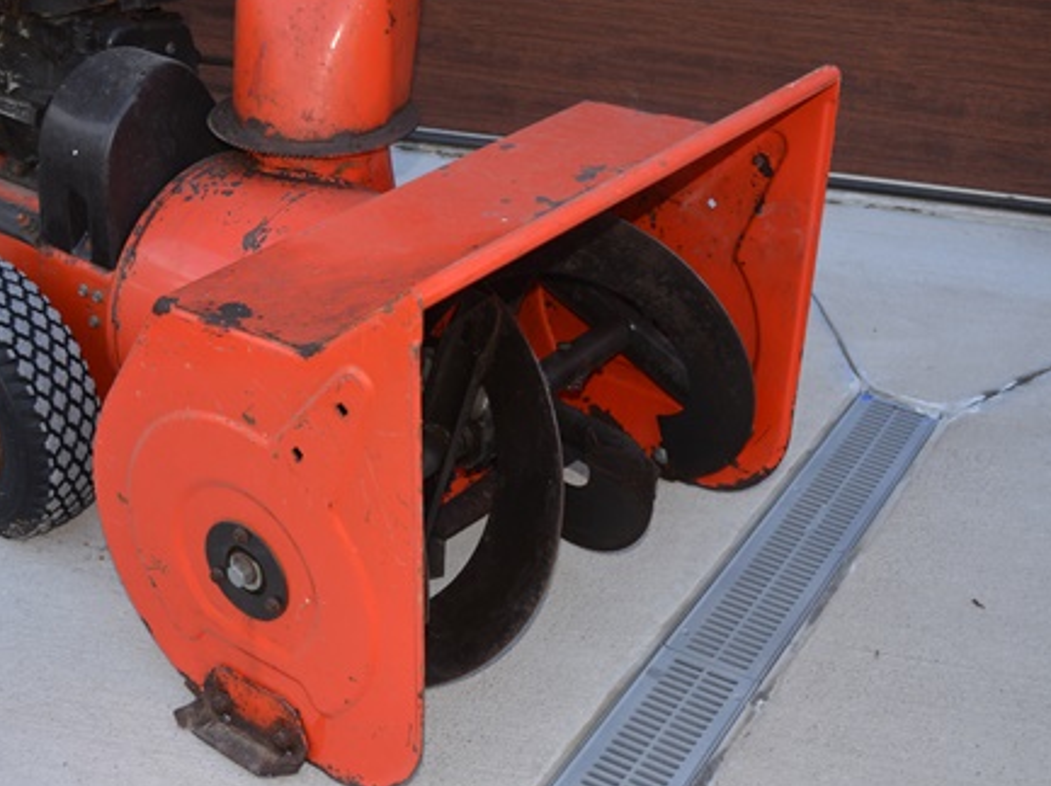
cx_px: 432
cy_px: 449
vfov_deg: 28.0
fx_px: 1577
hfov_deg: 36.7
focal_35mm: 52
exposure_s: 1/200
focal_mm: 26
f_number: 4.2
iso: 200
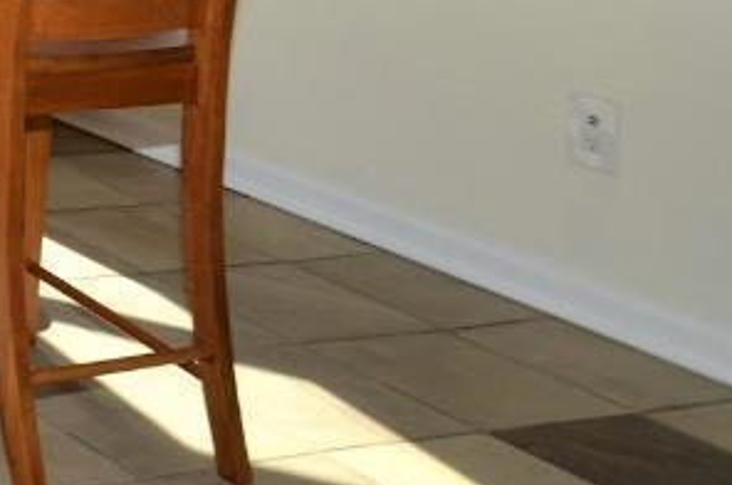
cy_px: -355
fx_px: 1542
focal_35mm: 76
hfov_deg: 16.0
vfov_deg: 15.6
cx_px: -935
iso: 200
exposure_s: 1/125
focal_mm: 10
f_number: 5.6
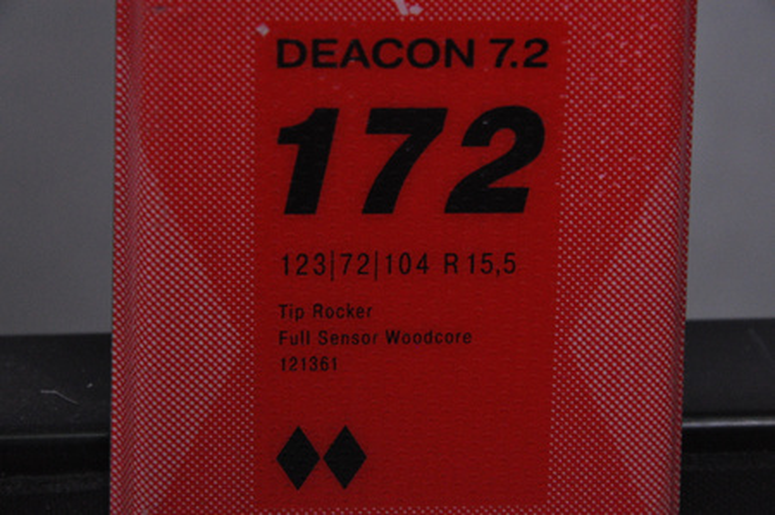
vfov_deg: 8.7
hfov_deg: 13.1
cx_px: 388
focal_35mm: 158
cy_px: 258
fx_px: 3387
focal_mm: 105
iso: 3200
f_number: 9.5
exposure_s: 1/125
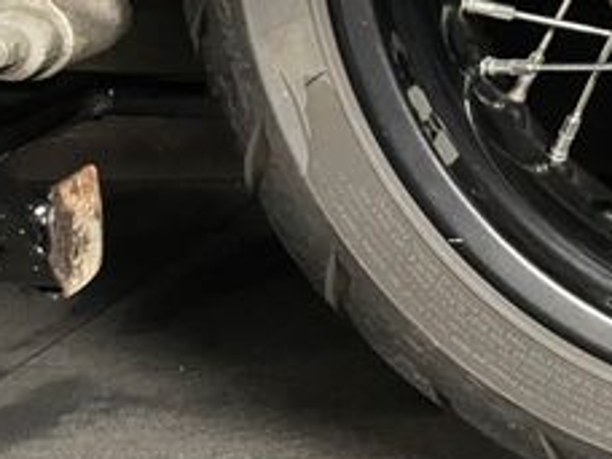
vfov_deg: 18.9
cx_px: 846
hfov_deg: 23.0
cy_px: -107
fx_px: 1291
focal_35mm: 73
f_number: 1.6
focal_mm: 4.2
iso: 500
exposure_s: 1/25
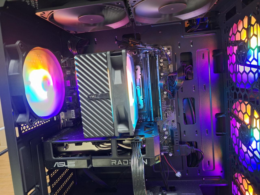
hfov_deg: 73.9
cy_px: 98
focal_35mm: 23
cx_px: 130
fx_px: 173
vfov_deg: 58.9
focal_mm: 5.54
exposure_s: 1/20
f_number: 1.8
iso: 400
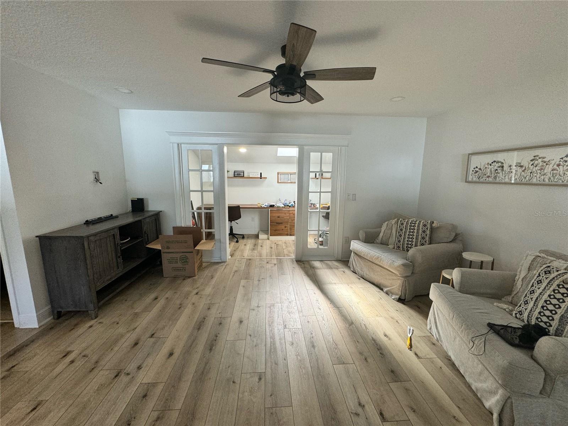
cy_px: 213
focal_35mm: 14
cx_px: 284
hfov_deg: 102.1
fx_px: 230
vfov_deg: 85.7
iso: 125
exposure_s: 1/120
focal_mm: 2.22
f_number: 2.2
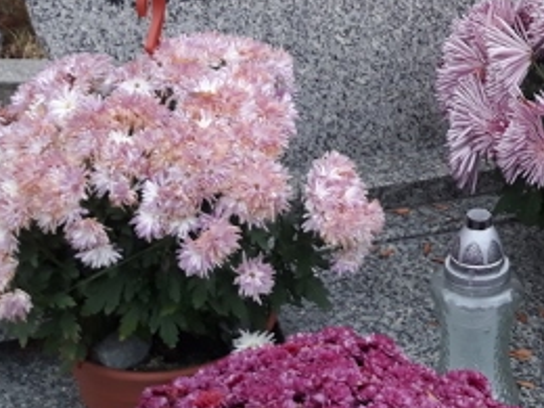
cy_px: -71
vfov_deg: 17.0
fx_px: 1304
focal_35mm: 83
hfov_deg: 22.6
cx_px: 554
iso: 40
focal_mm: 3.71
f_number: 1.7
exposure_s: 1/50
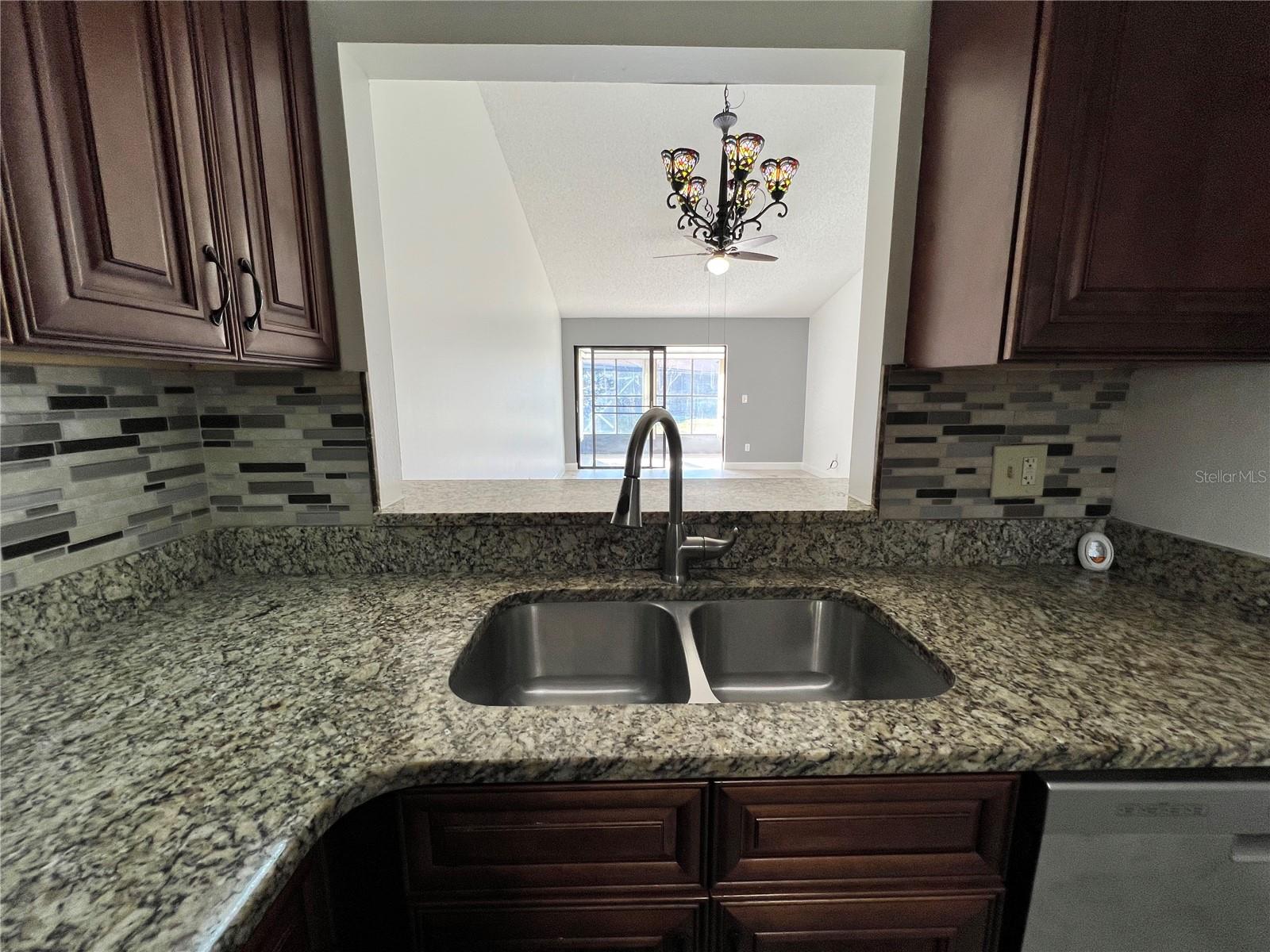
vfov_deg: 89.9
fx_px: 477
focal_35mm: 13
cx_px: 635
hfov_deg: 106.2
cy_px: 476
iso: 50
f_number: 1.8
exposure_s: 1/120
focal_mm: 1.57
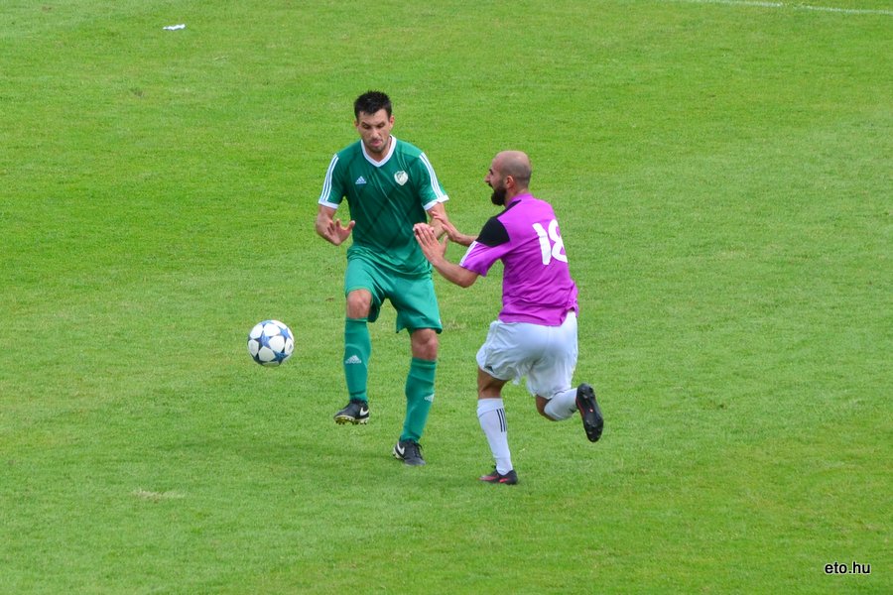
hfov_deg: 5.5
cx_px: 446
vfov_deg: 3.7
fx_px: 9301
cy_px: 298
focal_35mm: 375
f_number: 6.3
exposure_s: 1/2500
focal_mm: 250
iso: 640
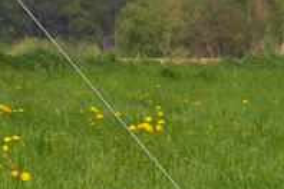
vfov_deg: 2.8
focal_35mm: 484
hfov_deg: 4.2
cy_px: 378
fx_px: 3818
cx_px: 425
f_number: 11
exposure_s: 1/500
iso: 400
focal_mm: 80
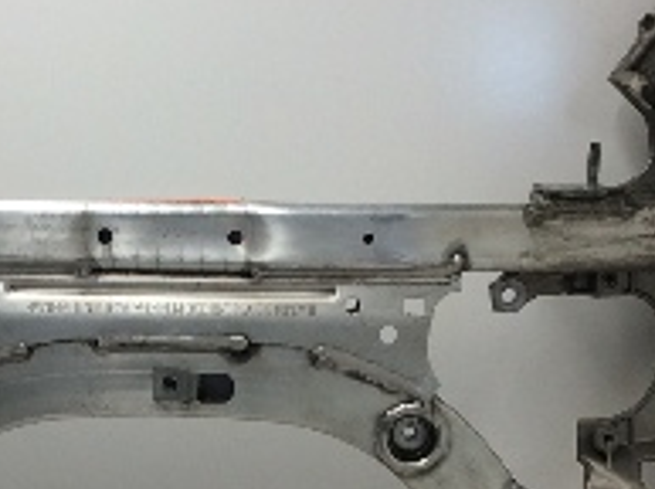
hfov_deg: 18.4
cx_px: 143
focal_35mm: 106
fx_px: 2002
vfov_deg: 13.7
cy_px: 520
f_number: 2.4
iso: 40
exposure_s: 1/60
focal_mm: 3.3
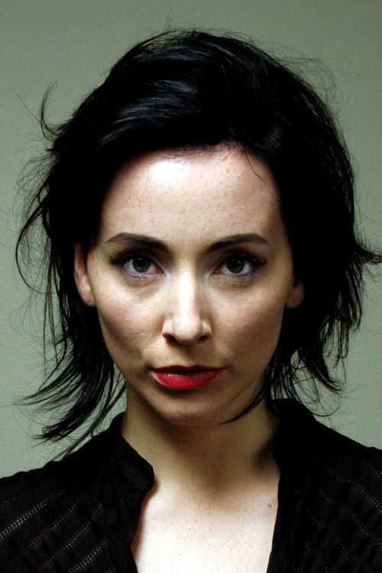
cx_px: 191
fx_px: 812
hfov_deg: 26.5
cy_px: 286
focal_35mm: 51
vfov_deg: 38.9
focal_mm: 34
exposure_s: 1/125
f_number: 16
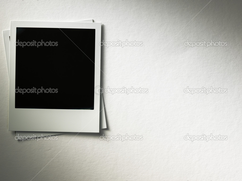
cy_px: 90
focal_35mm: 94
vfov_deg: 15.7
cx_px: 121
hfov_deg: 20.9
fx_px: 657
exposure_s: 1/160
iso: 100
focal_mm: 120
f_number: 11
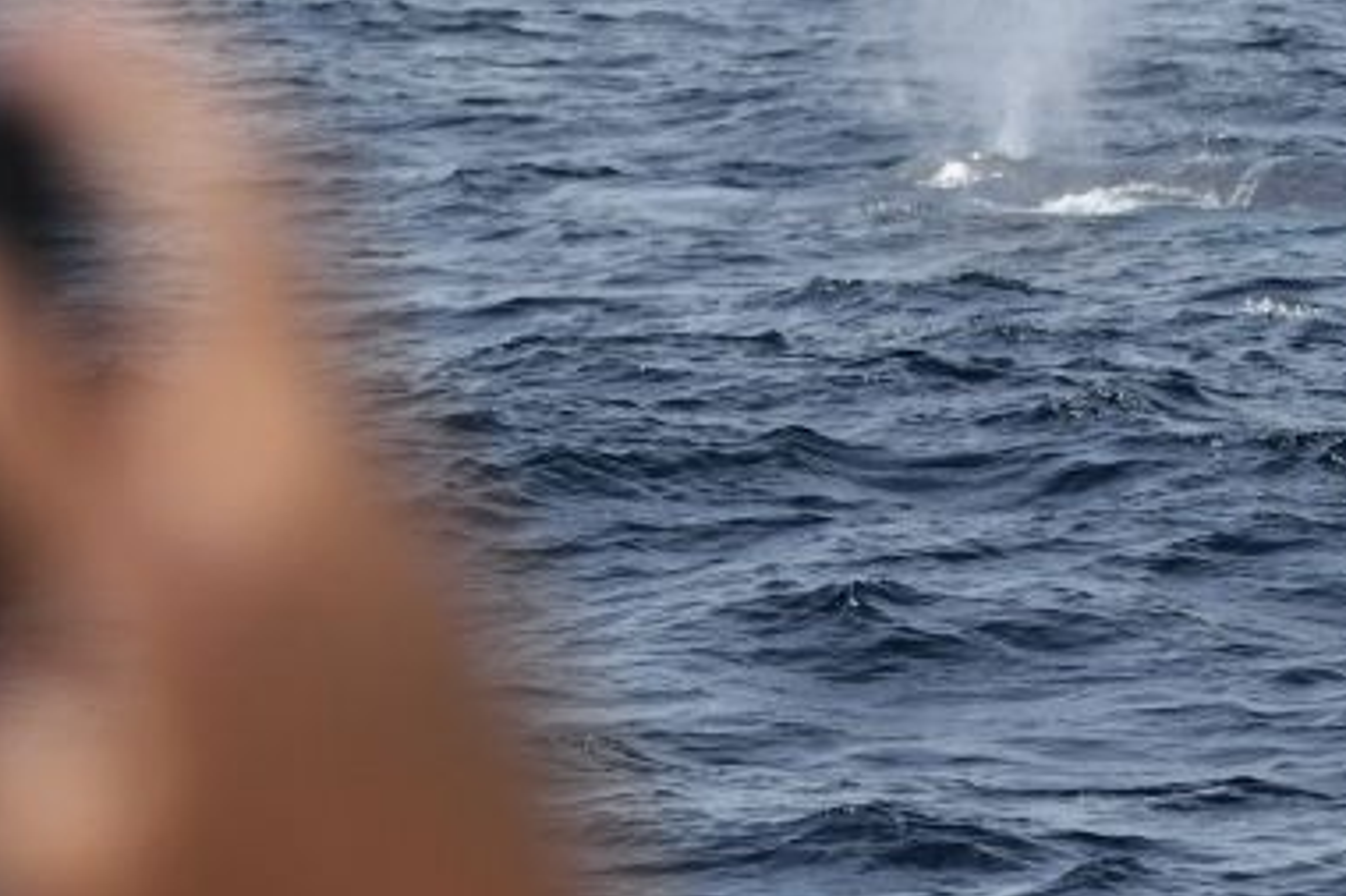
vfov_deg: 4.2
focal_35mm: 326
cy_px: 374
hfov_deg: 6.3
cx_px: 549
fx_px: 12183
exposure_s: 1/8000
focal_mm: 155
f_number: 5.3
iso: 1000
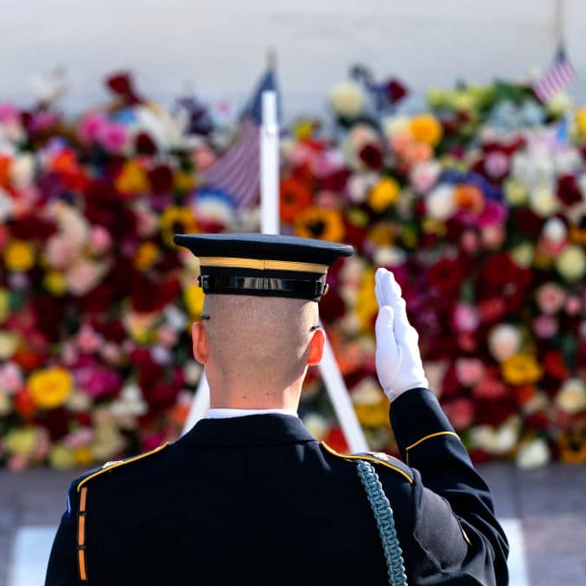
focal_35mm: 470
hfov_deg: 3.7
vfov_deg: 3.7
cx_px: 250
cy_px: 293
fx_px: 9002
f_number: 8
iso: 2000
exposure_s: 1/2000
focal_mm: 367
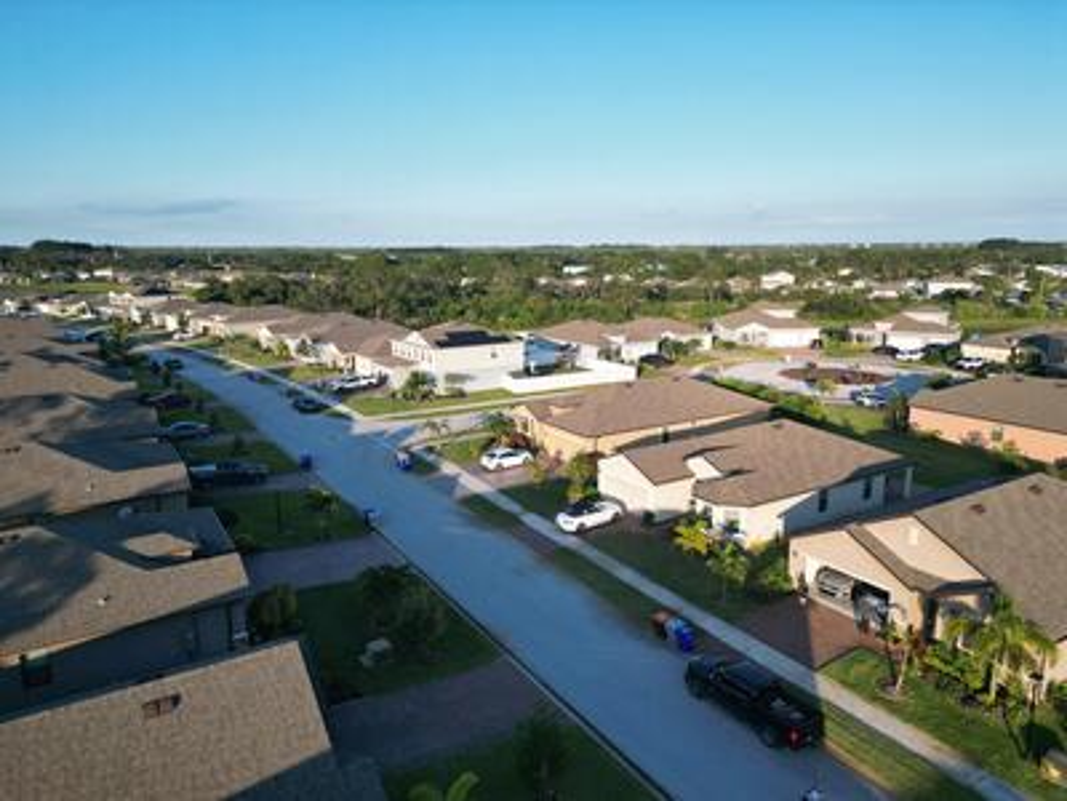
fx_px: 740
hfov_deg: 71.6
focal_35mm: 24
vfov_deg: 56.8
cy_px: 400
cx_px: 534
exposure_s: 1/2000
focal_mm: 6.72
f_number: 1.7
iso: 140
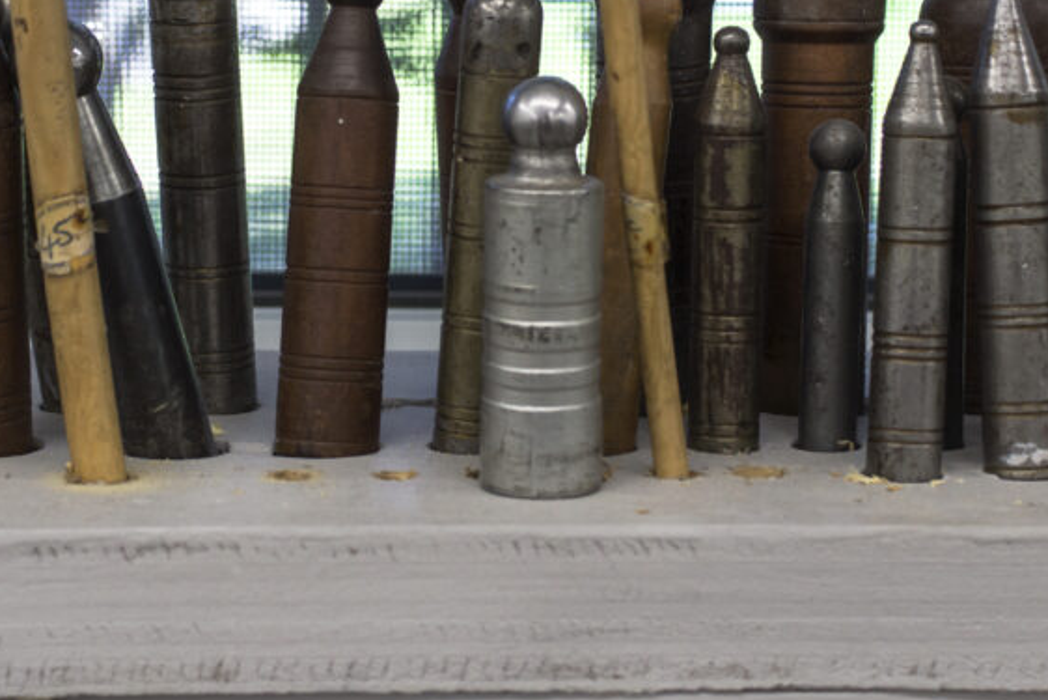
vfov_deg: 16.5
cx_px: 440
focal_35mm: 82
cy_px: 79
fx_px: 2388
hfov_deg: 24.7
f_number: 5.6
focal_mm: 30
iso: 320
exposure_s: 1/100
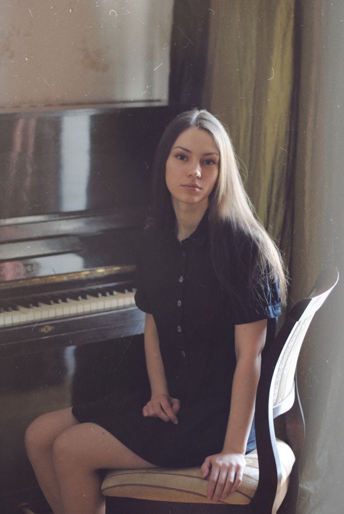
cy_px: 257
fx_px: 1072
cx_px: 172
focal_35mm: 75
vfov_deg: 27.0
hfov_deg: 18.2
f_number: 2.2
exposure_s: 1/50
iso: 400
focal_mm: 50
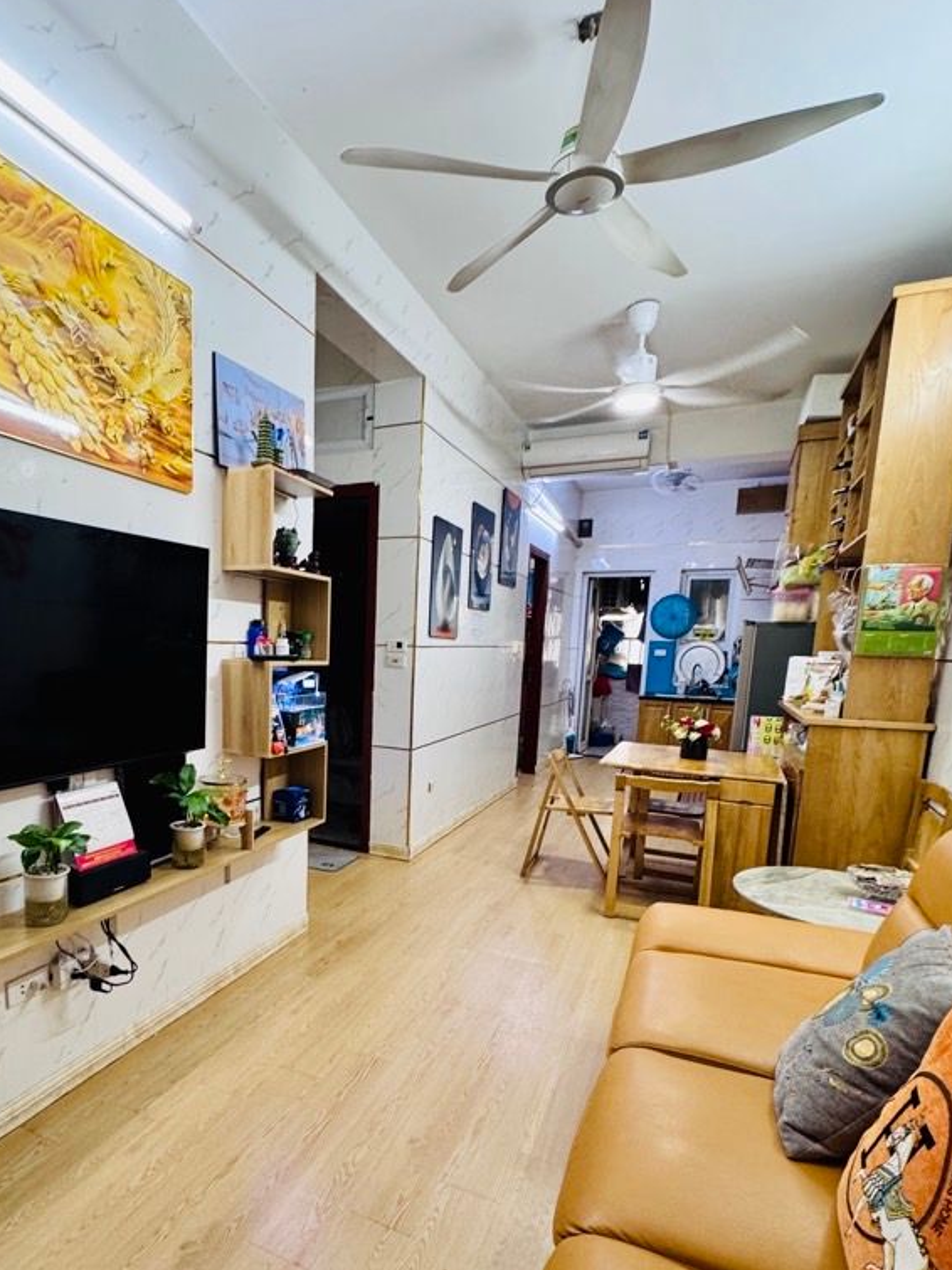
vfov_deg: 83.7
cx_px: 370
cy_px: 759
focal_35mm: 19
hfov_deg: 67.8
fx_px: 697
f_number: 2.2
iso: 250
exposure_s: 1/50
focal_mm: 2.22
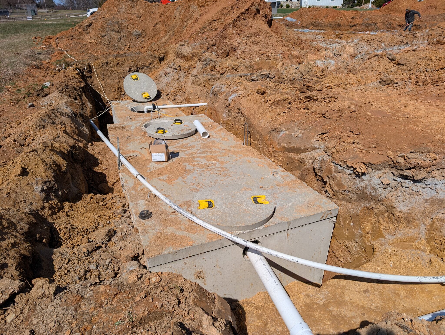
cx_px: 222
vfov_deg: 56.9
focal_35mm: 24
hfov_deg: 71.5
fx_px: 309
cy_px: 168
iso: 20
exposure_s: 1/2519
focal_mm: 6.9
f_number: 1.68
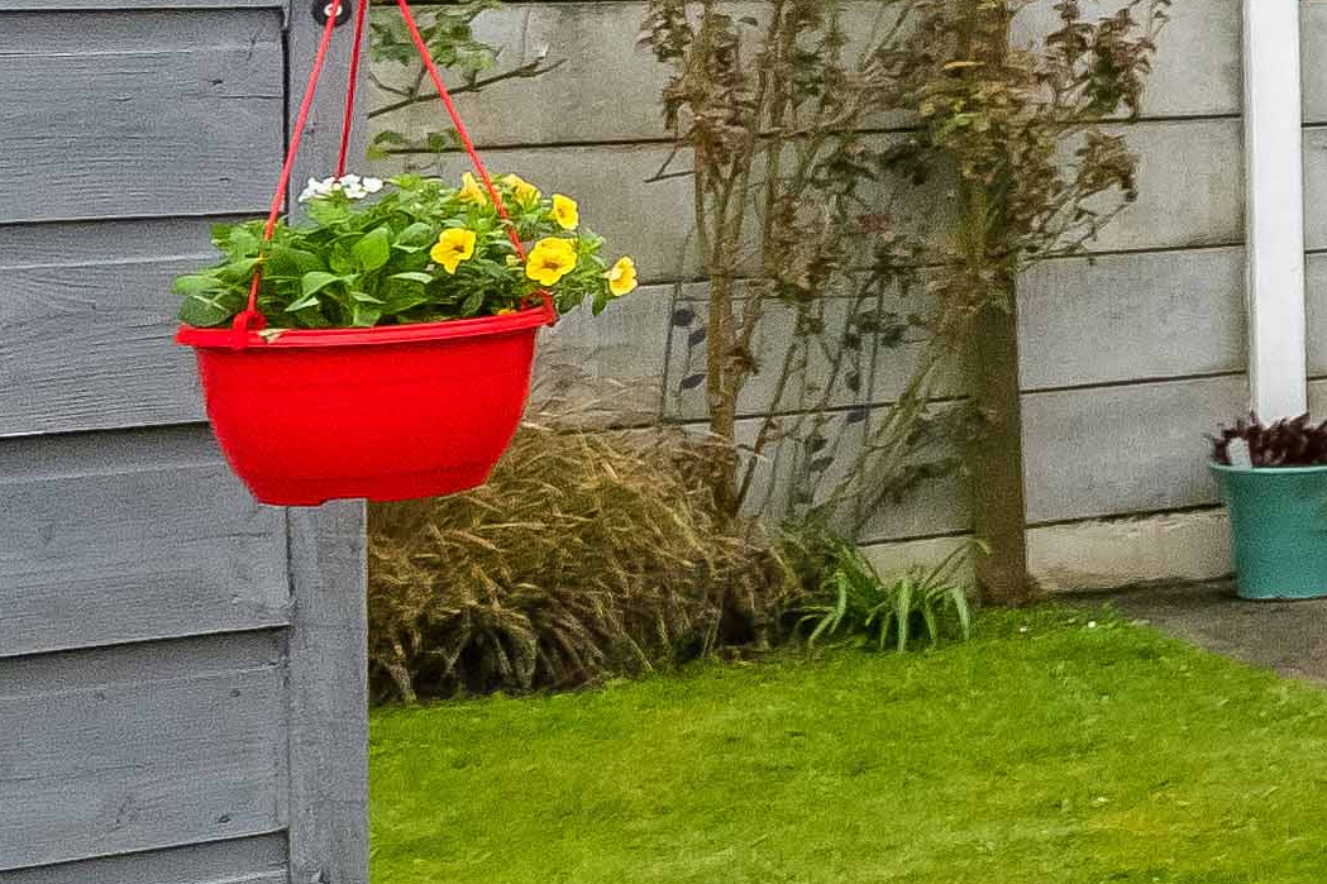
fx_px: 3612
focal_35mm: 98
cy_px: -90
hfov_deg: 12.0
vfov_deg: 13.7
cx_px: 3820
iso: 640
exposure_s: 1/800
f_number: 6.3
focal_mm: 17
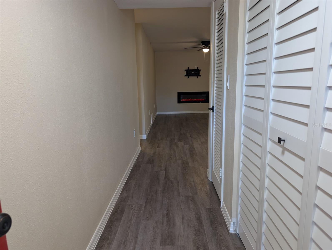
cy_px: 125
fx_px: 230
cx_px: 166
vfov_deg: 56.9
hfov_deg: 71.5
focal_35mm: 24
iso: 307
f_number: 1.68
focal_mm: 6.9
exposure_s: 1/120
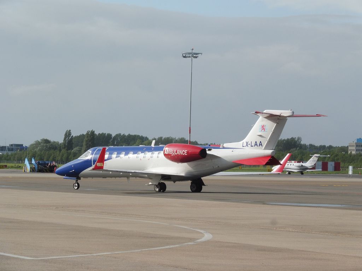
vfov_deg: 7.5
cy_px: 136
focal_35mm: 199
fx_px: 2081
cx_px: 181
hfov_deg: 9.9
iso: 100
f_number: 7.1
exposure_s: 1/320
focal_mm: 35.6
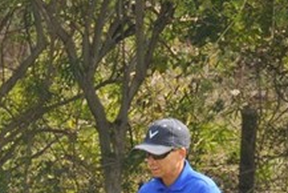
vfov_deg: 3.9
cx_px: -27
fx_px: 2821
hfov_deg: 5.8
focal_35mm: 352
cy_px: 257
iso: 200
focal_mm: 85
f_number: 5.6
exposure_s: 1/250
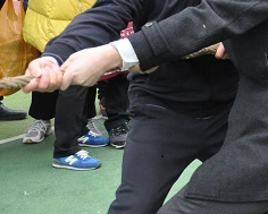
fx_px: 992
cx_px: 393
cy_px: 12
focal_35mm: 125
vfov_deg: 12.2
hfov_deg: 14.4
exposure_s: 1/320
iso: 1600
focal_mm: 30
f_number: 4.2
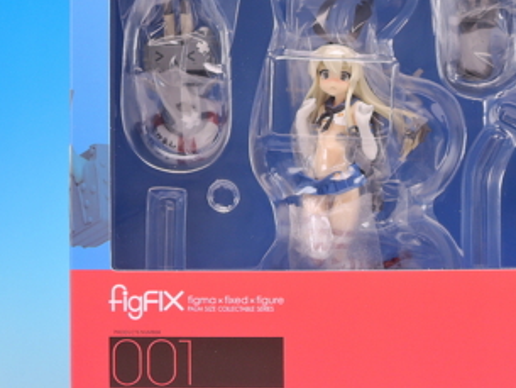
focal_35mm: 82
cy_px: 206
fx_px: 1223
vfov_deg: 18.0
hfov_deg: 23.7
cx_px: 360
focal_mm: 10.7
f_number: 5
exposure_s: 1/2.5
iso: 80
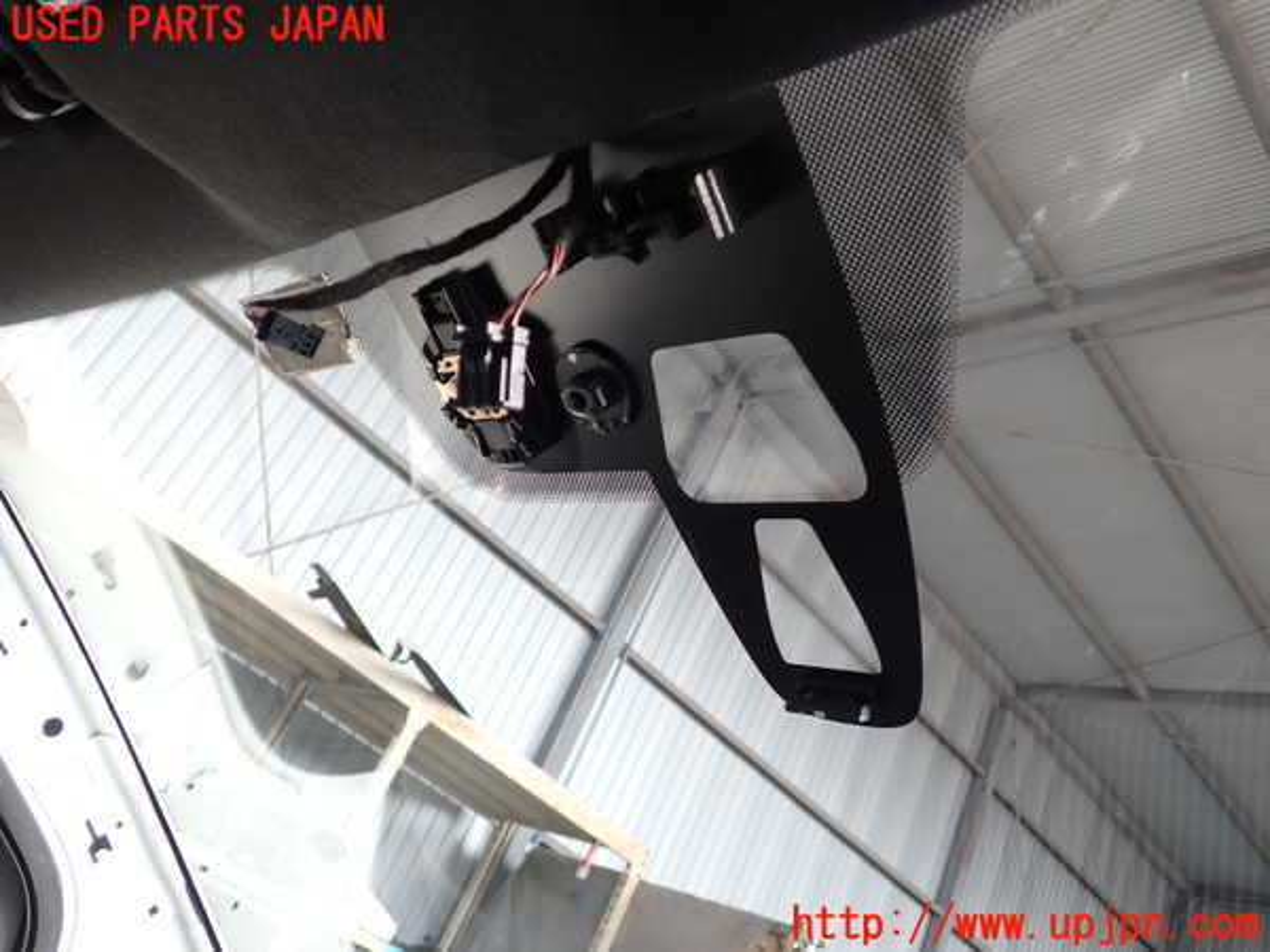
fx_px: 1101
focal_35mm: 30
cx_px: 635
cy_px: 476
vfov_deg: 46.8
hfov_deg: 60.0
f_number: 2.3
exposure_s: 1/125
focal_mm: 5.4
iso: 100
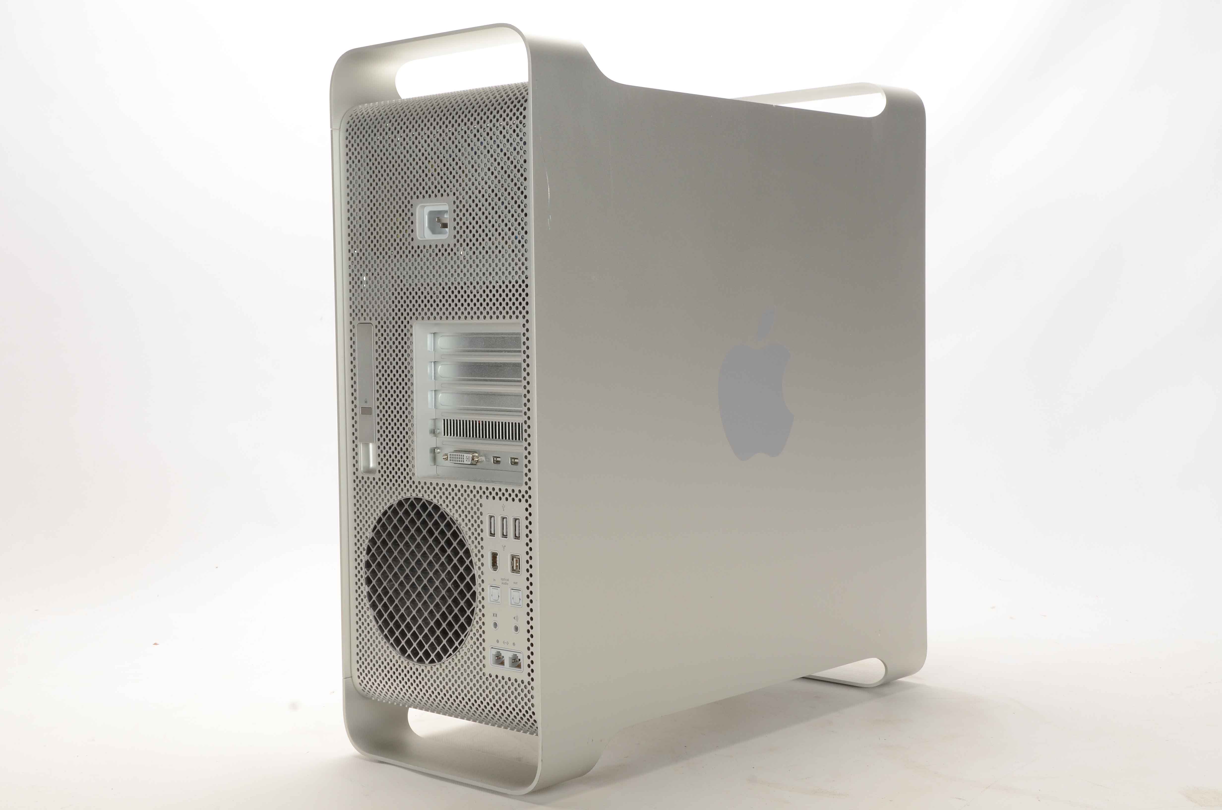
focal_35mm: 51
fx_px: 1728
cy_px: 405
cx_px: 611
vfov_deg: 26.4
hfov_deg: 39.0
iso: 200
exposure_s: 1/160
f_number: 14
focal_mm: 34
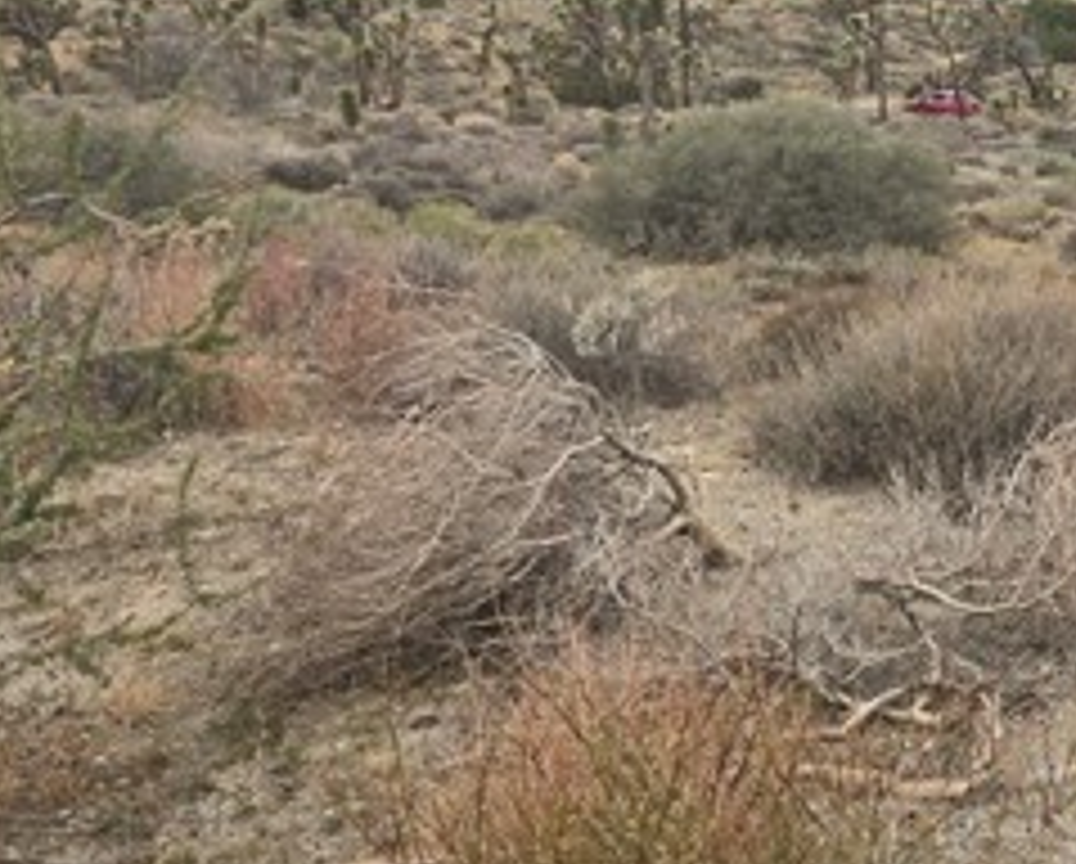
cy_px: 238
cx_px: 1130
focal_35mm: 60
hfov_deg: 28.9
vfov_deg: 25.2
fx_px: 1914
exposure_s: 1/794
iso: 25
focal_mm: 5.4
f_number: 1.8
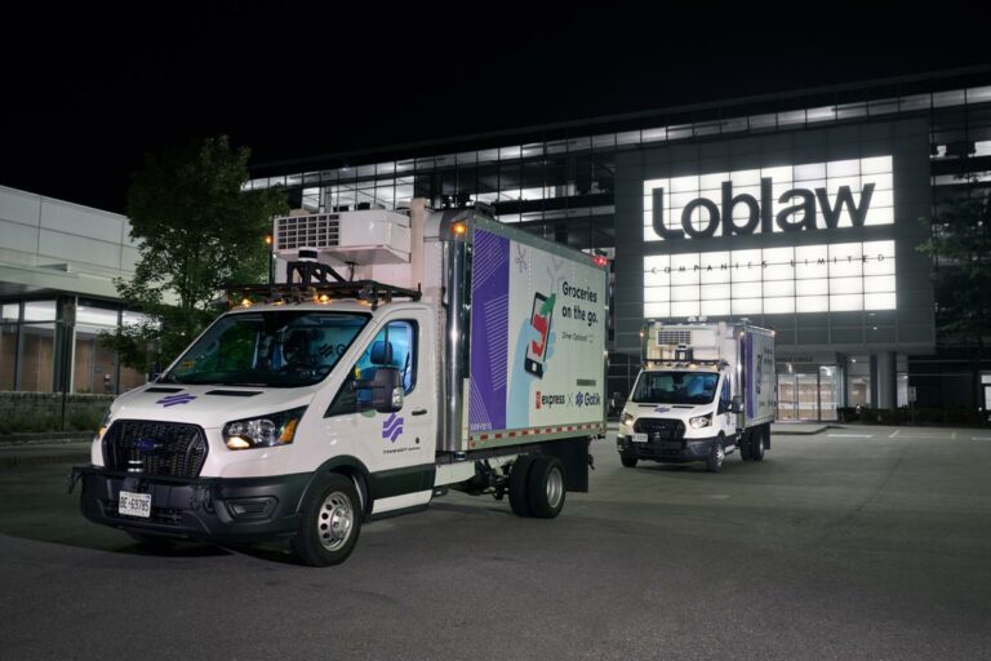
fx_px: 908
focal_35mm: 33
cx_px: 496
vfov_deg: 40.0
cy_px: 330
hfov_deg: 57.2
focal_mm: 33
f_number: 5.6
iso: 100
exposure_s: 1/1.59
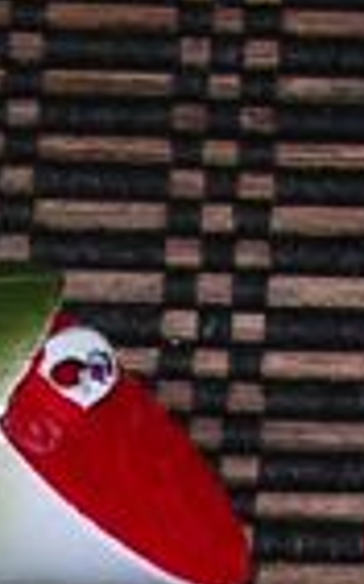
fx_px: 4639
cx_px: 232
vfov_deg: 7.1
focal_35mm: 292
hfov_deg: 4.5
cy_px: 936
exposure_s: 1/60.1
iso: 50
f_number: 2.8
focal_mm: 5.8
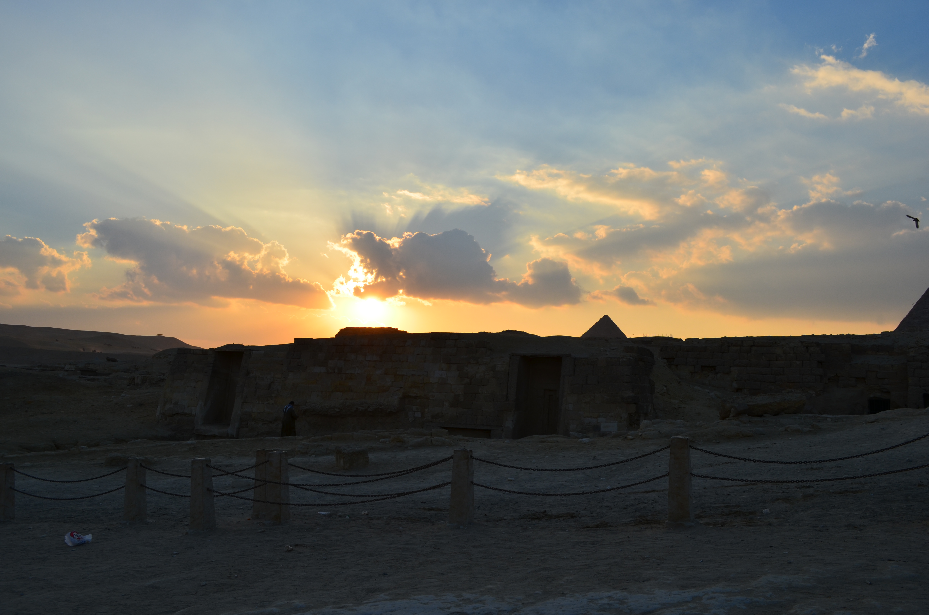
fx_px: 773
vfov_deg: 43.4
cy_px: 308
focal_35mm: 30
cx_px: 464
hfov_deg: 62.0
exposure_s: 1/320
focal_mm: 20
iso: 100
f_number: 9
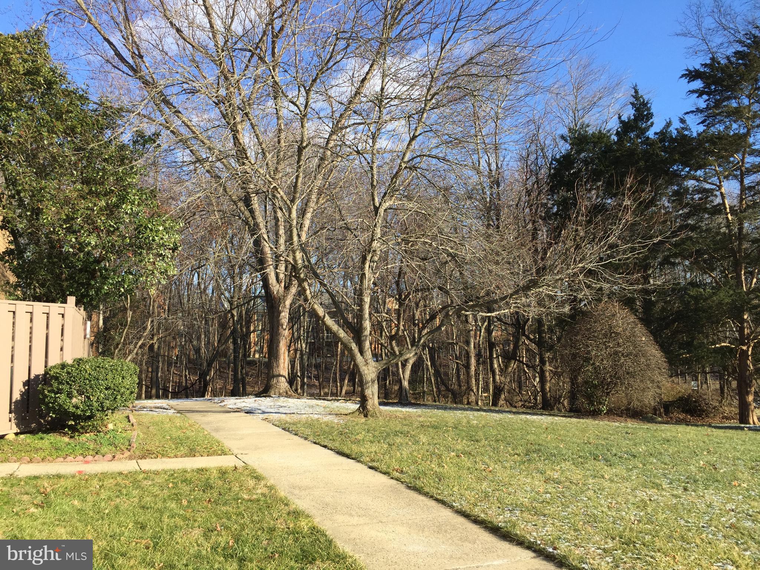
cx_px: 380
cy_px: 285
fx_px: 637
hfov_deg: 61.7
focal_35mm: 29
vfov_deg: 48.2
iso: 32
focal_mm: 4.15
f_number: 2.2
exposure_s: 1/898
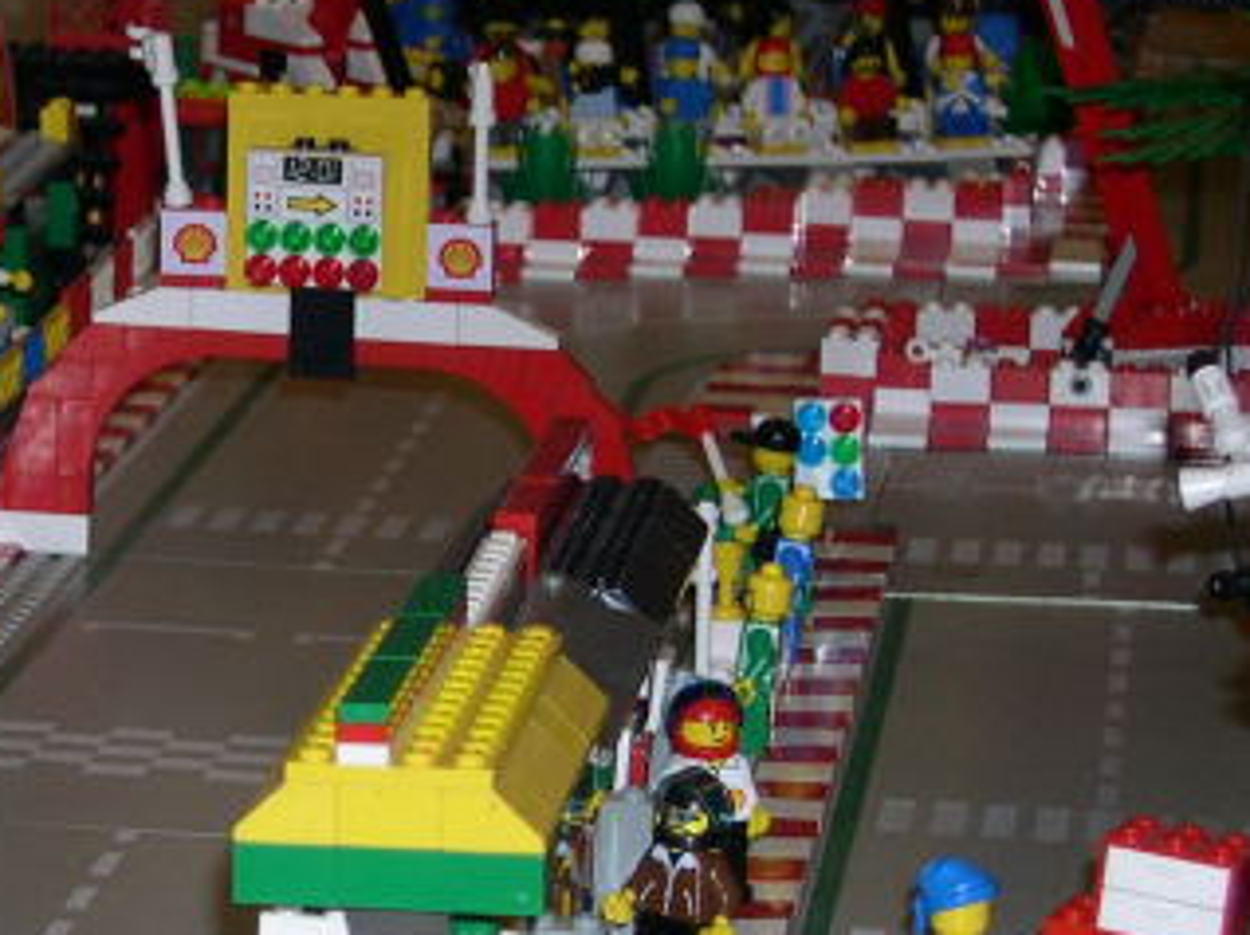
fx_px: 5629
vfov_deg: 9.5
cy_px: 585
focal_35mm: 156
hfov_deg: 12.5
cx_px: 4
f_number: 3.5
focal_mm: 13.2
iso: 100
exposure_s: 1/60
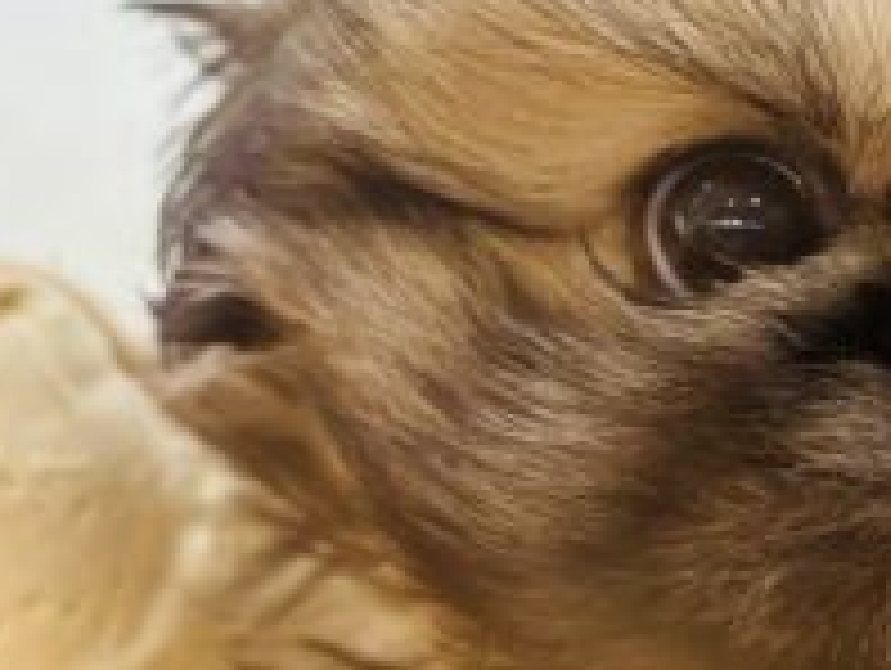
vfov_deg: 17.6
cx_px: 909
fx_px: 2165
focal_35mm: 84
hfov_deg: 22.3
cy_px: 337
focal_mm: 5.96
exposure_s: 1/100
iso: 125
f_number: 1.6
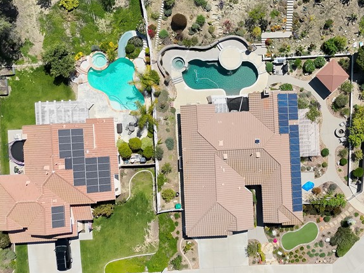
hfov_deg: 42.8
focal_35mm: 43
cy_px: 134
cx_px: 263
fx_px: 452
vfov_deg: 33.6
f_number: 1.7
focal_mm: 6.72
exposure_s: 1/5000
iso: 190
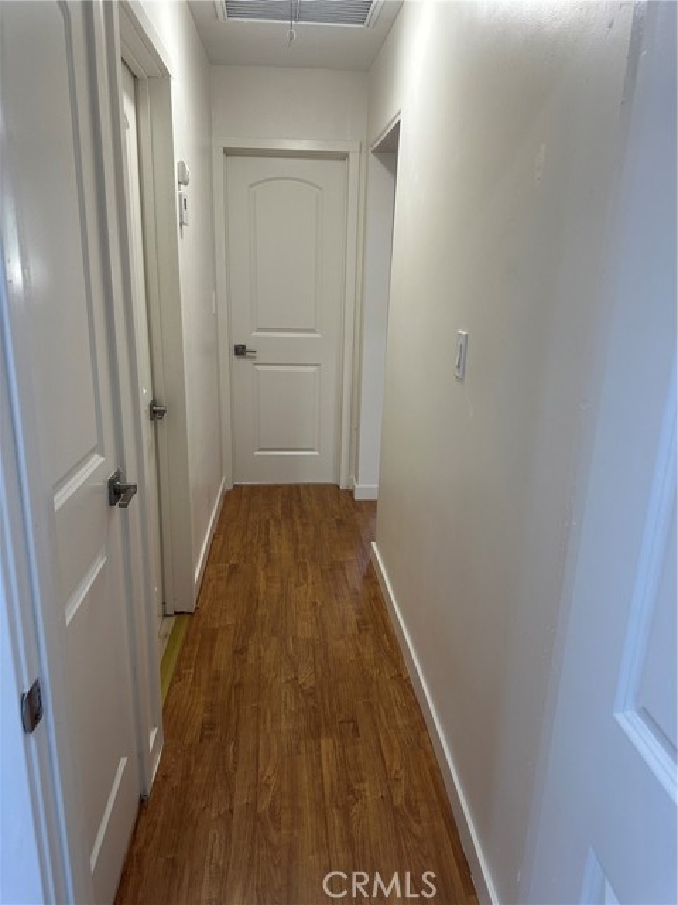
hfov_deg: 56.8
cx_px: 339
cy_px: 452
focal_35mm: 24
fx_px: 627
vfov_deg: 71.6
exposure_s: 1/120
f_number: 1.78
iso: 160
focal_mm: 6.86
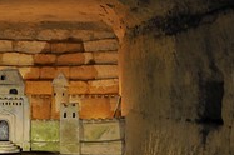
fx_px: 467
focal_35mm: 72
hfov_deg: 26.4
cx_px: -9
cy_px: 154
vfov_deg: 18.4
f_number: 9
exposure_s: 1
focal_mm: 32
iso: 400
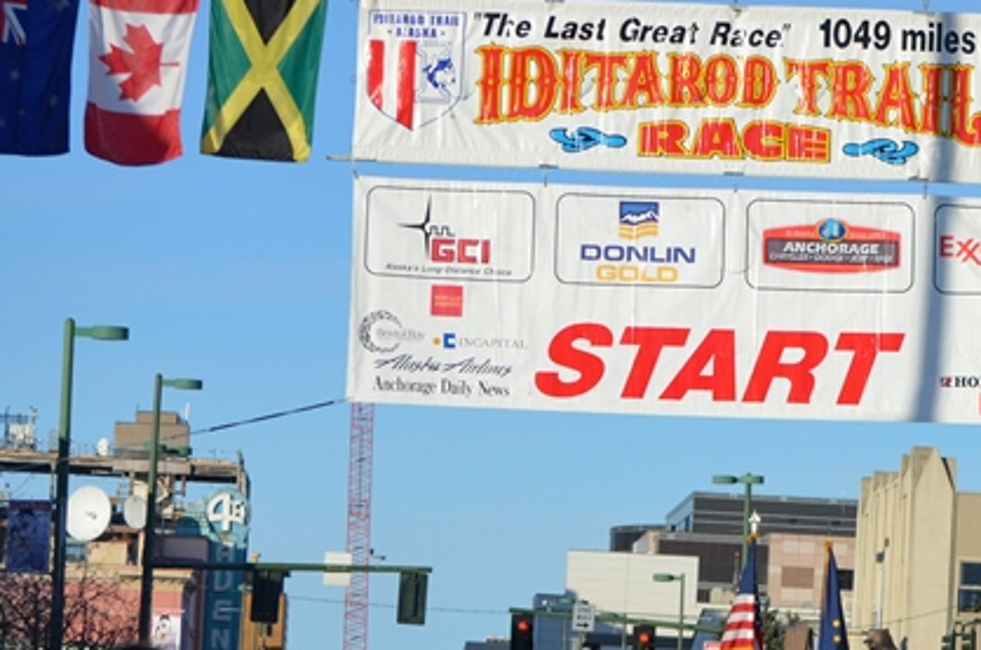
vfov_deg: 7.8
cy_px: 497
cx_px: 935
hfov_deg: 11.7
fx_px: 4761
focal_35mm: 175
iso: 400
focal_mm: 55
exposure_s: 1/2000
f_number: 7.1
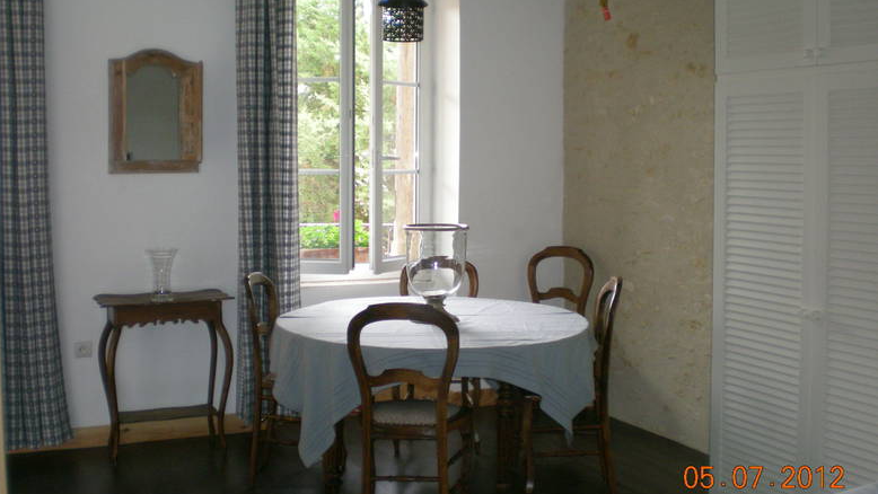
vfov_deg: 28.3
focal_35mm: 42
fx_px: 978
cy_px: 213
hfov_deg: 48.3
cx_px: 437
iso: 200
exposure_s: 1/29
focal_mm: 6.3
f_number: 3.1
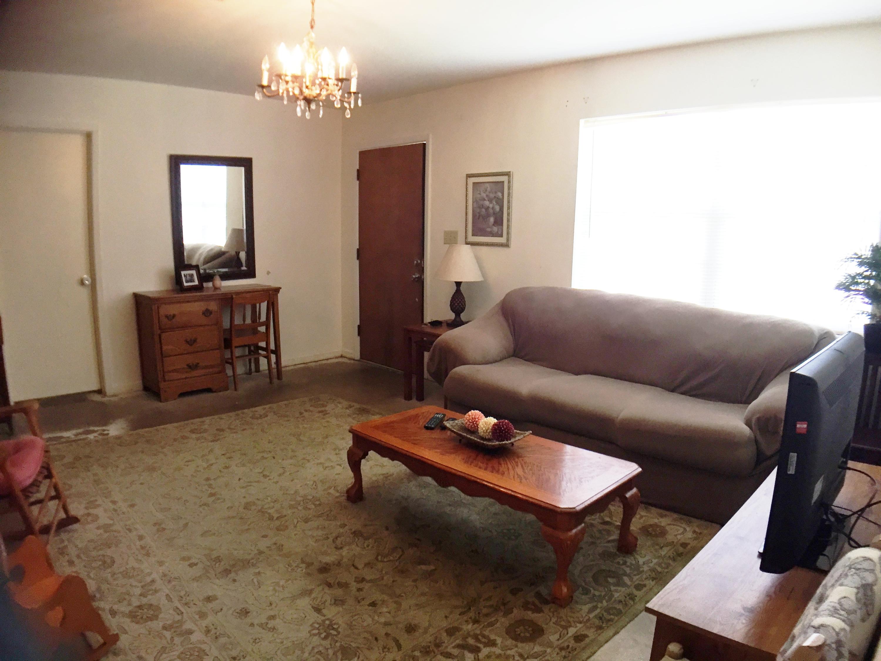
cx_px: 440
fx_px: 738
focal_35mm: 29
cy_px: 330
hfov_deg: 61.7
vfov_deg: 48.2
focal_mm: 4.15
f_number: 2.2
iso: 50
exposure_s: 1/30
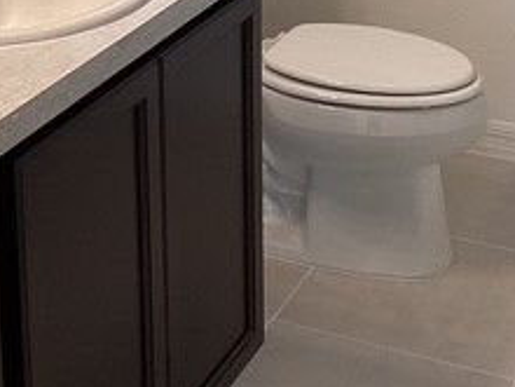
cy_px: -127
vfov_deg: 15.6
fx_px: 1339
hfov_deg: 21.6
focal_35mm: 90
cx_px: 150
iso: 50
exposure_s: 1/120
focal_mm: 3.3
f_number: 2.4
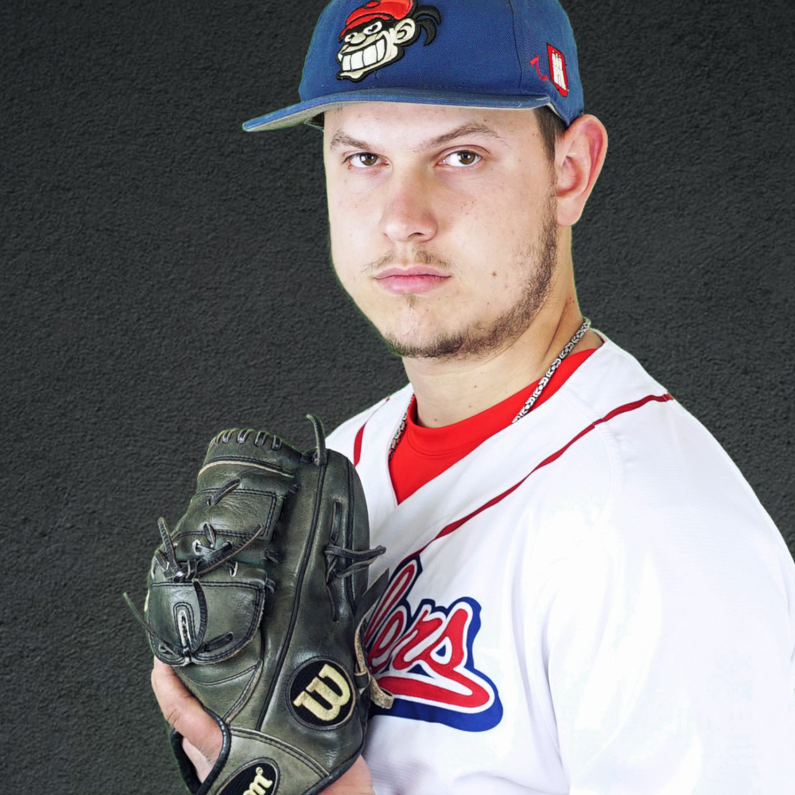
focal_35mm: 130
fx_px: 3378
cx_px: 434
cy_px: 653
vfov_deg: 13.3
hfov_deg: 13.4
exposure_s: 1/50
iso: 640
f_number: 5.6
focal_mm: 50
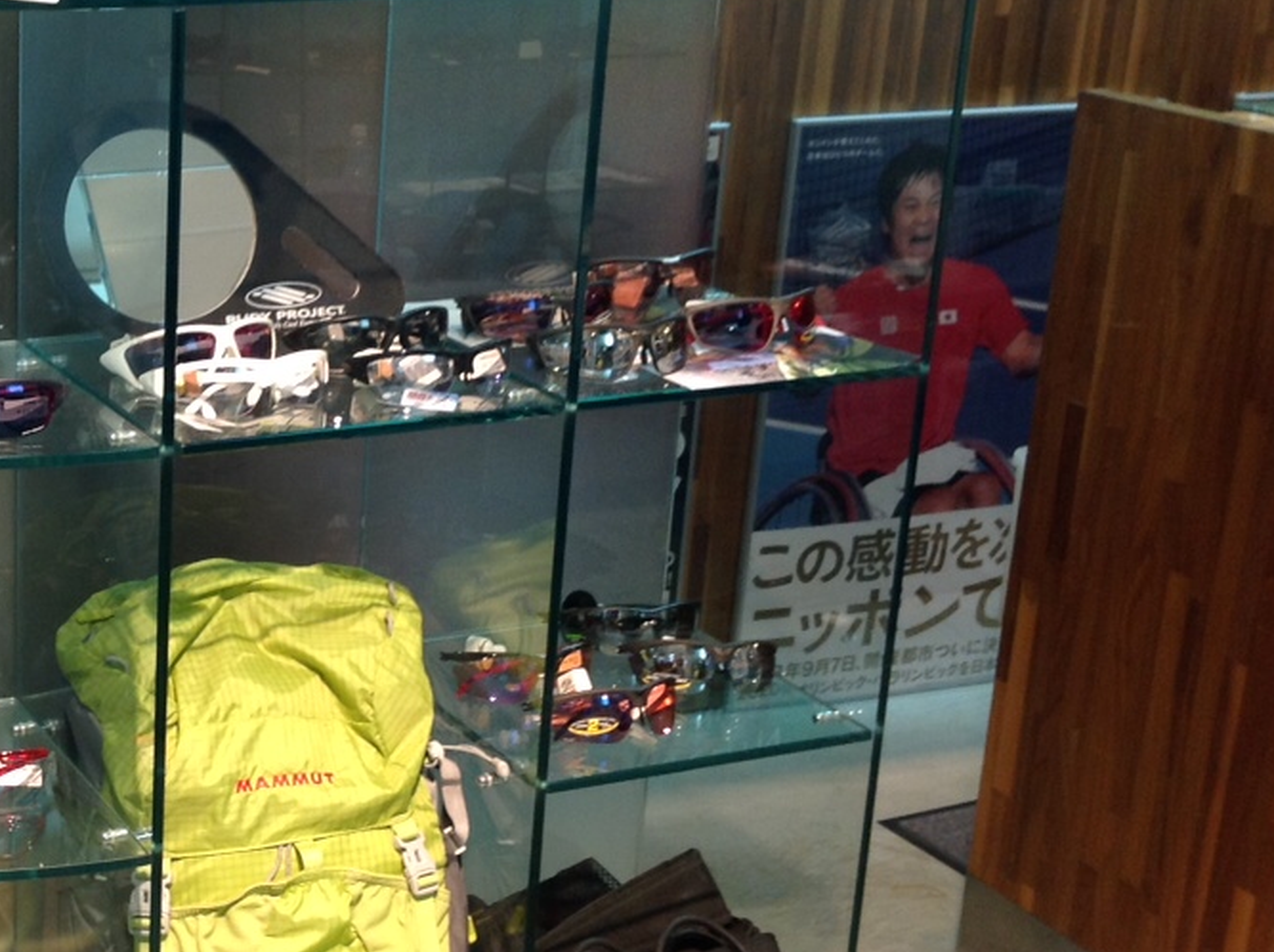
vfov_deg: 21.6
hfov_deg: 27.3
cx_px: 53
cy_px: 447
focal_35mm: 68
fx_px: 2499
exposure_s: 1/15
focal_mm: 4.28
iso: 64
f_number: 2.4
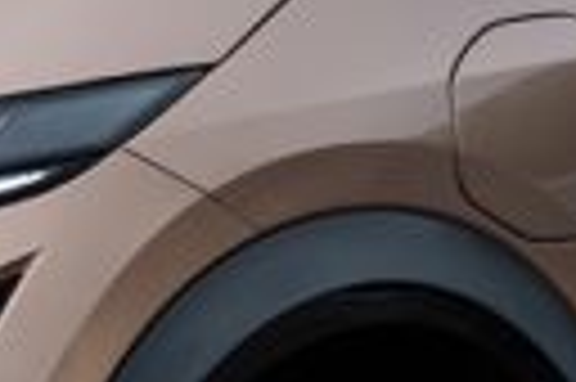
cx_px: -459
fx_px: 14973
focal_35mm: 937
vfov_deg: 1.5
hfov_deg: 2.2
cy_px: 494
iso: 64
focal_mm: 200
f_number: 2.8
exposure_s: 1/250
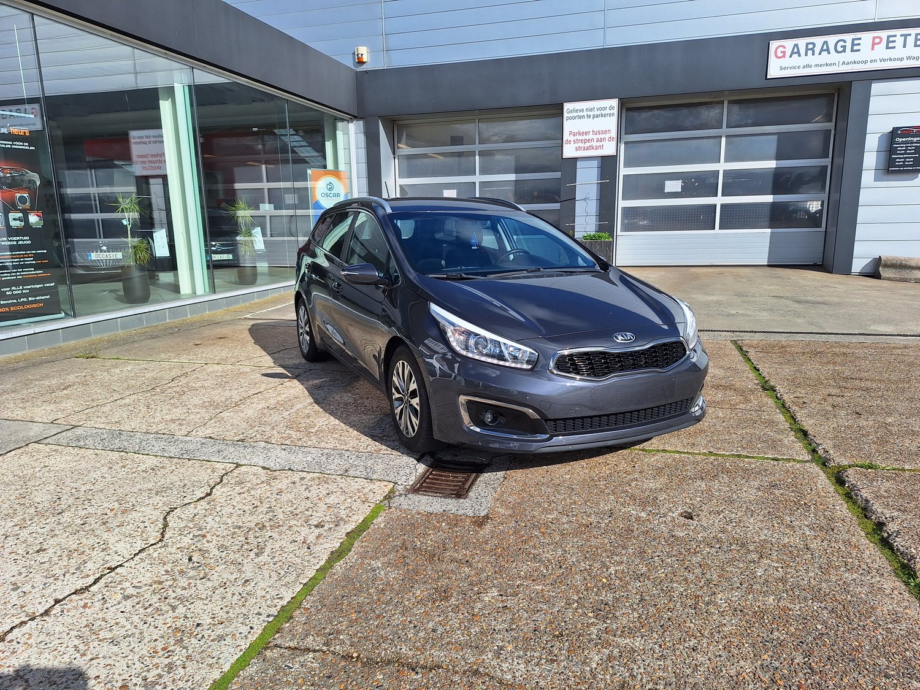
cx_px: 460
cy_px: 345
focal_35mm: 23
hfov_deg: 73.9
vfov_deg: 58.9
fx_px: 611
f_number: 1.8
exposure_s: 1/3247
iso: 40
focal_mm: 5.54
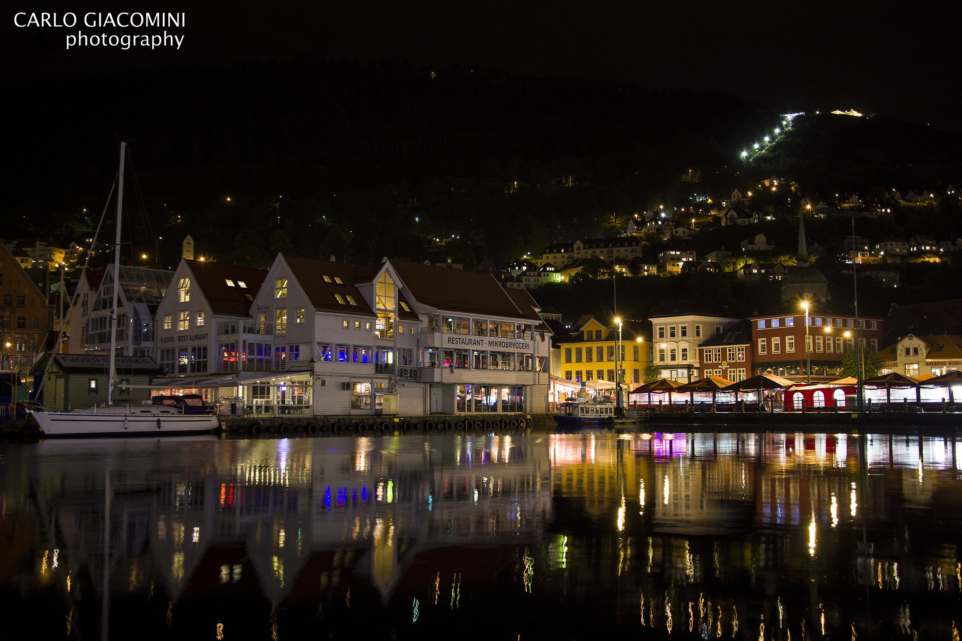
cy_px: 320
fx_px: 962
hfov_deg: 53.1
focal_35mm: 36
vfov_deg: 36.9
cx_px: 481
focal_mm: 24
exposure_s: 1.3
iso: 400
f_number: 3.8
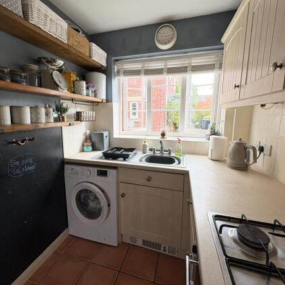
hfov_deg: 83.8
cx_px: 132
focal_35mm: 17
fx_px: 158
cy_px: 139
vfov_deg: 84.0
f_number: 2.2
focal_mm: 2.22
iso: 125
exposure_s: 1/99
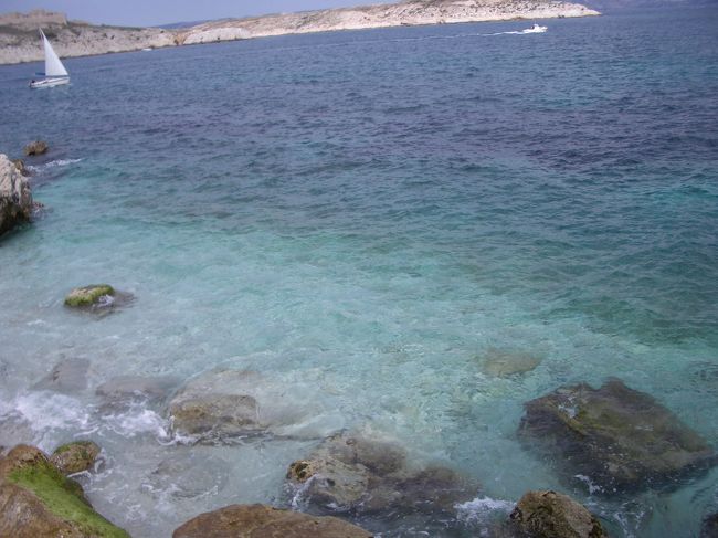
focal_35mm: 35
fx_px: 726
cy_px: 269
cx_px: 359
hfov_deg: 52.6
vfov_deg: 40.7
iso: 50
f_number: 4.3
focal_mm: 5.8
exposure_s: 1/640
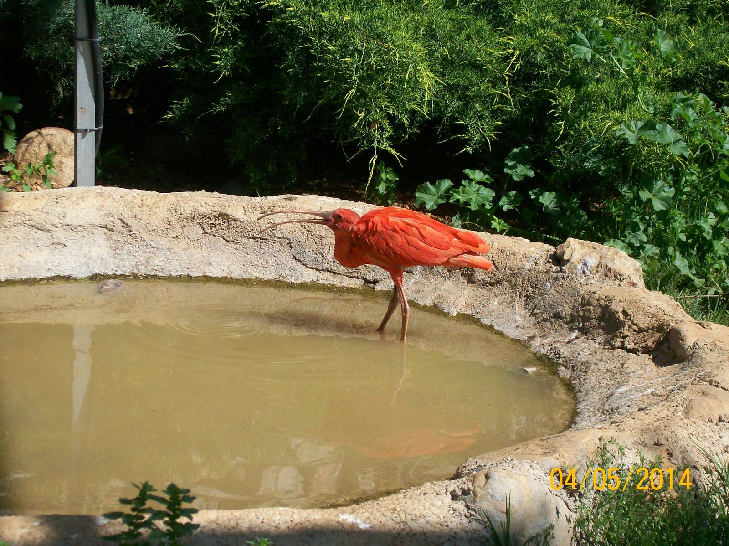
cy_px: 273
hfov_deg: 22.5
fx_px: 1831
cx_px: 364
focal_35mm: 87
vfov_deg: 17.0
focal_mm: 14.3
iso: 80
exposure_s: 1/720
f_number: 4.3
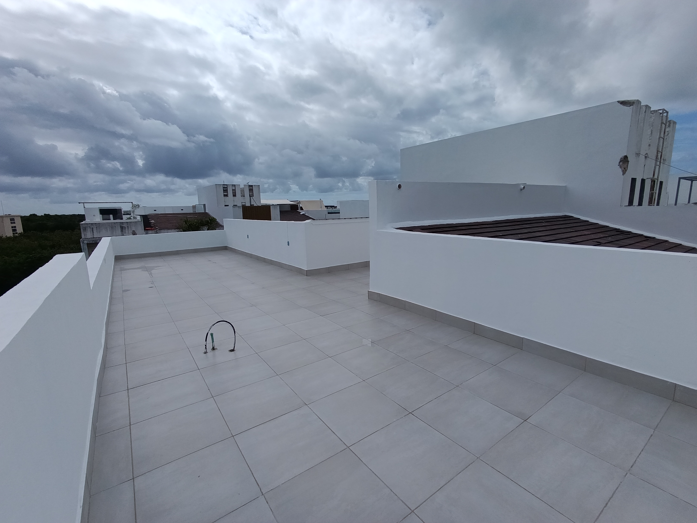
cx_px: 348
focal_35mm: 16
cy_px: 262
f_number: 2.2
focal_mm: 1.65
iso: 50
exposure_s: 1/3012
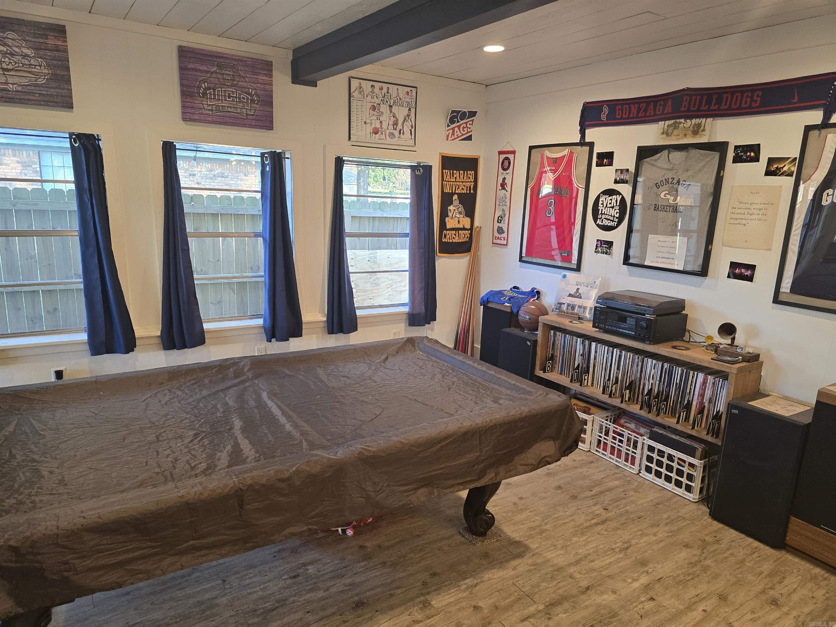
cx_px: 418
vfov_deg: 58.9
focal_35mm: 23
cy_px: 314
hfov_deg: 73.9
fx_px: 555
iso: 200
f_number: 1.7
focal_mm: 6.3
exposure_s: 1/120
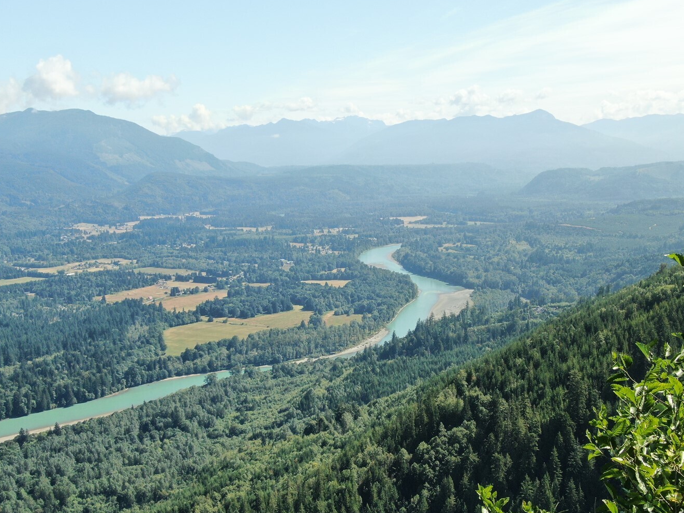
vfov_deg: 31.5
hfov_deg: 41.2
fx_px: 909
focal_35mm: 46
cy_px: 286
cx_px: 365
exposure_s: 1/200
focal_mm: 6.48
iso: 100
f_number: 3.4
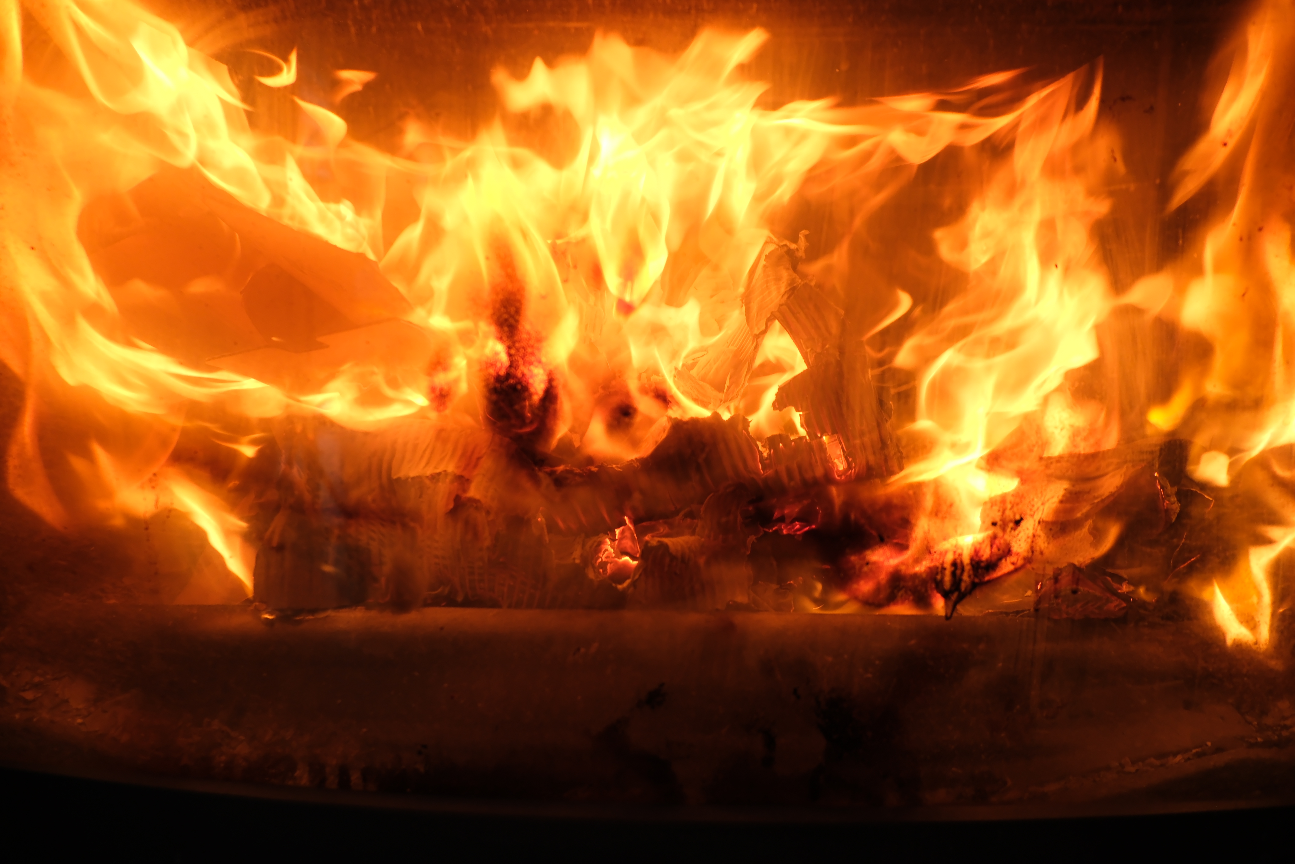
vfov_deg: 55.1
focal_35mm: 23
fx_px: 827
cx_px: 648
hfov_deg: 76.1
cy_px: 432
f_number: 3.5
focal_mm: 15
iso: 400
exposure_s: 1/100
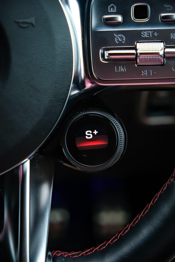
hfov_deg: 16.5
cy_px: 131
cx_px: 88
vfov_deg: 24.5
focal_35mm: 83
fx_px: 605
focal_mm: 55
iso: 640
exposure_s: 1/125
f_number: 4
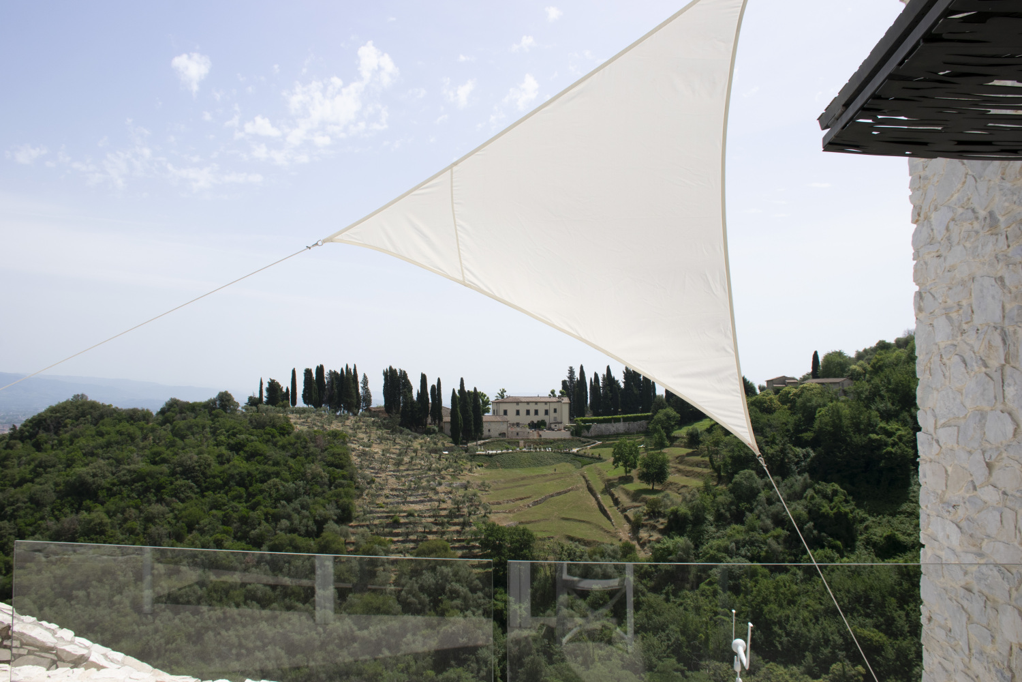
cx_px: 511
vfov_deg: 47.9
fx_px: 766
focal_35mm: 27
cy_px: 341
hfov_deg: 67.4
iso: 200
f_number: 10
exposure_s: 1/400
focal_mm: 18
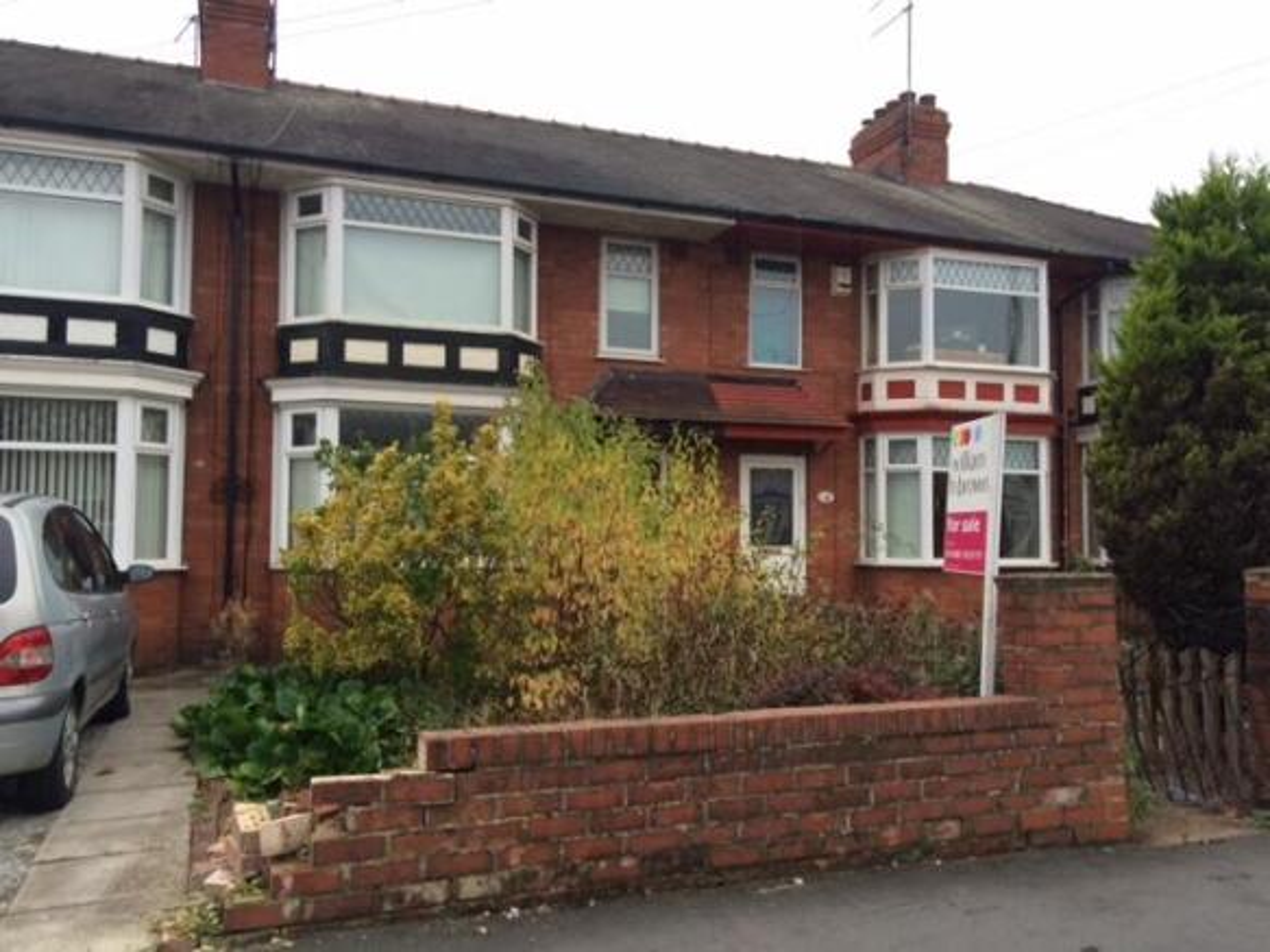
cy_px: 476
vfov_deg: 48.2
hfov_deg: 61.7
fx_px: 1064
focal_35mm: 29
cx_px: 635
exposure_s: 1/40
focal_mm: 4.15
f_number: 2.2
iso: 40
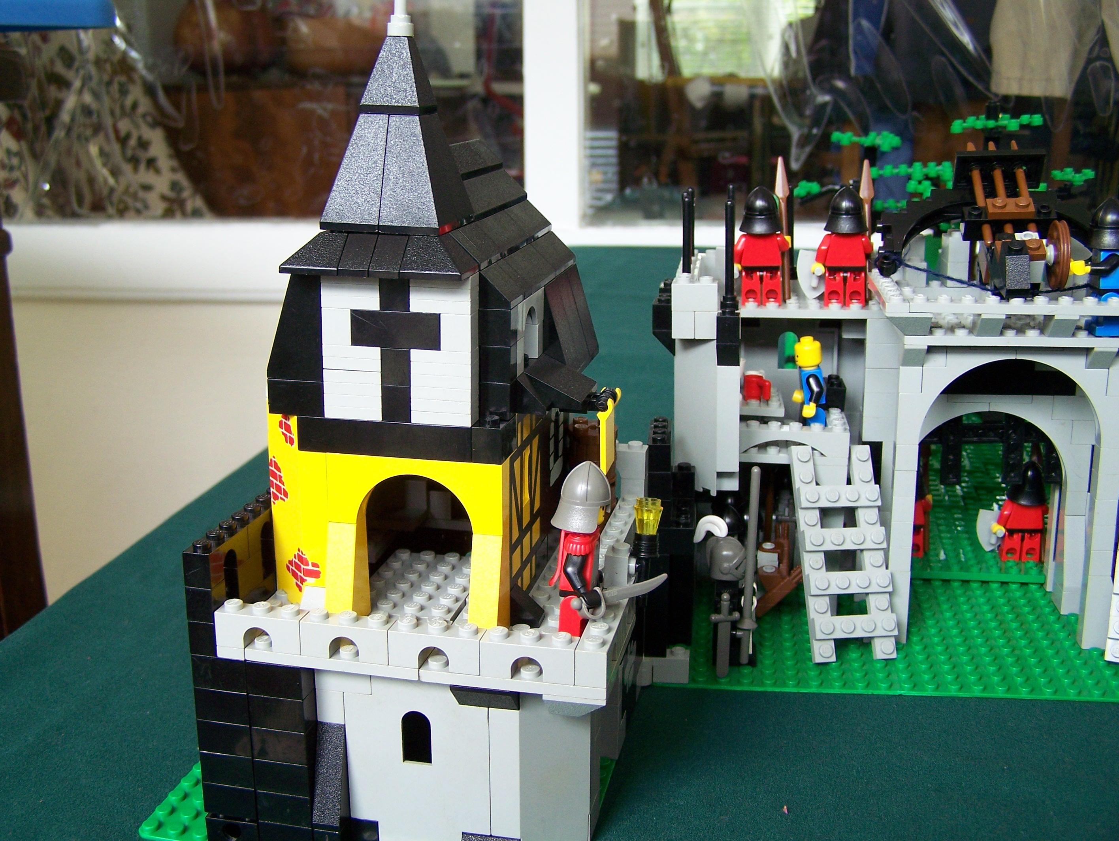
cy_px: 420
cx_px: 560
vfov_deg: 37.8
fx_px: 1229
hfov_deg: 48.9
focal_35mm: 38
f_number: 2.8
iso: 125
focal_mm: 6.3
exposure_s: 1/30
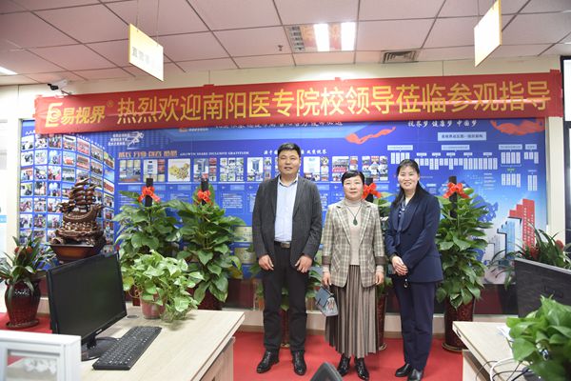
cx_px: 286
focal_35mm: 24
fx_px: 381
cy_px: 190
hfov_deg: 73.7
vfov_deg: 53.1
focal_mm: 24
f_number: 4
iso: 1250
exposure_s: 1/13
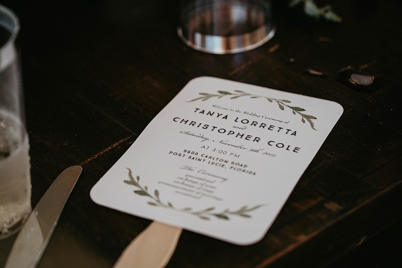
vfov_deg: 16.1
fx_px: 949
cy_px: 134
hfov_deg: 23.9
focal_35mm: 85
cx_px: 201
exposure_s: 1/640
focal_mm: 85
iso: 320
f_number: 3.5
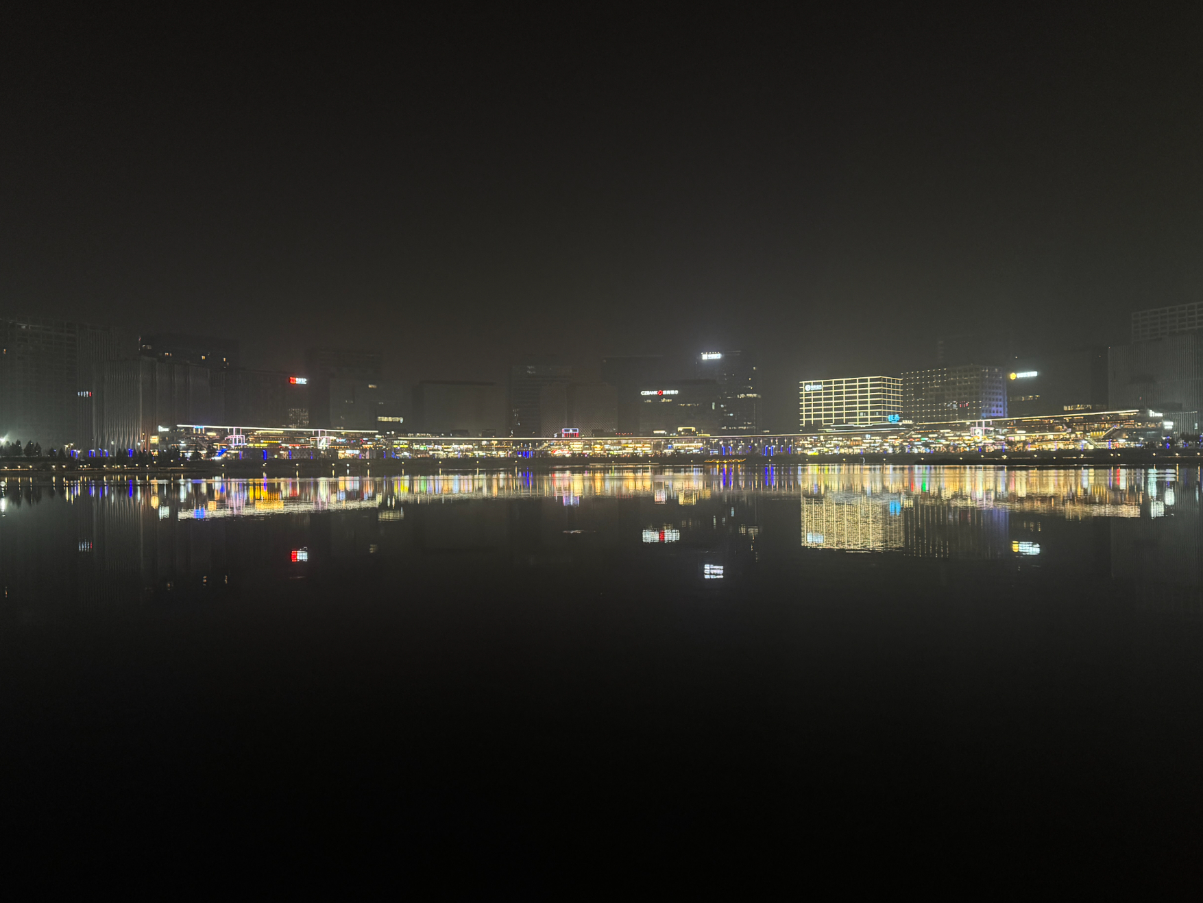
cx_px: 605
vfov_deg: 49.8
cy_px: 450
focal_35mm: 28
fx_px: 973
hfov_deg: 63.4
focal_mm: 6.76
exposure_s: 1/50
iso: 320
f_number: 1.78
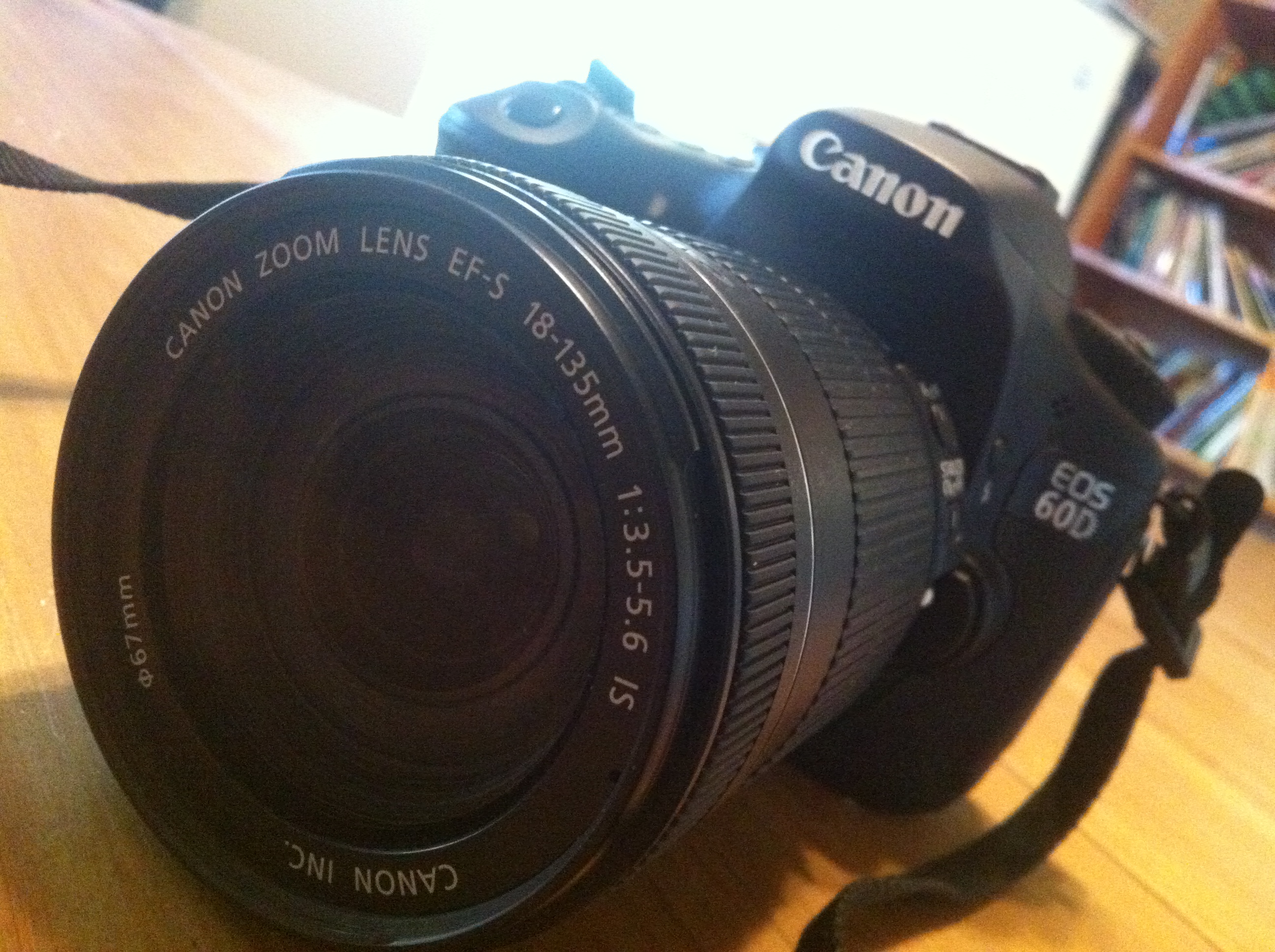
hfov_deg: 52.7
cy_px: 476
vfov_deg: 40.6
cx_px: 638
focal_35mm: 35
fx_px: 1287
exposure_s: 1/17
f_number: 2.8
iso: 1000
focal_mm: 3.85
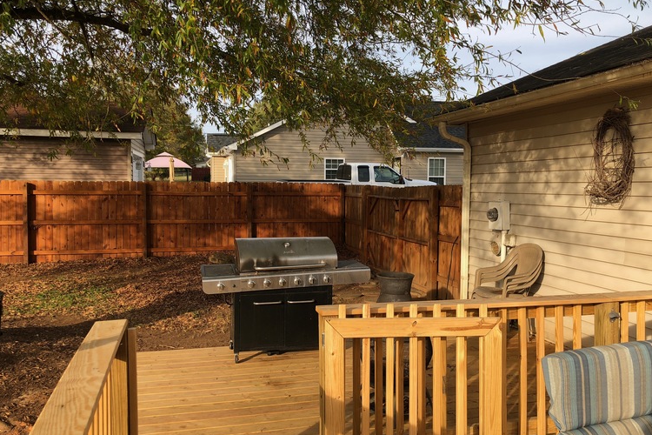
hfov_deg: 61.9
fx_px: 543
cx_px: 328
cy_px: 217
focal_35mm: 30
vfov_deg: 43.6
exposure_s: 1/600
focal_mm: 3.99
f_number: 1.8
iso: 20
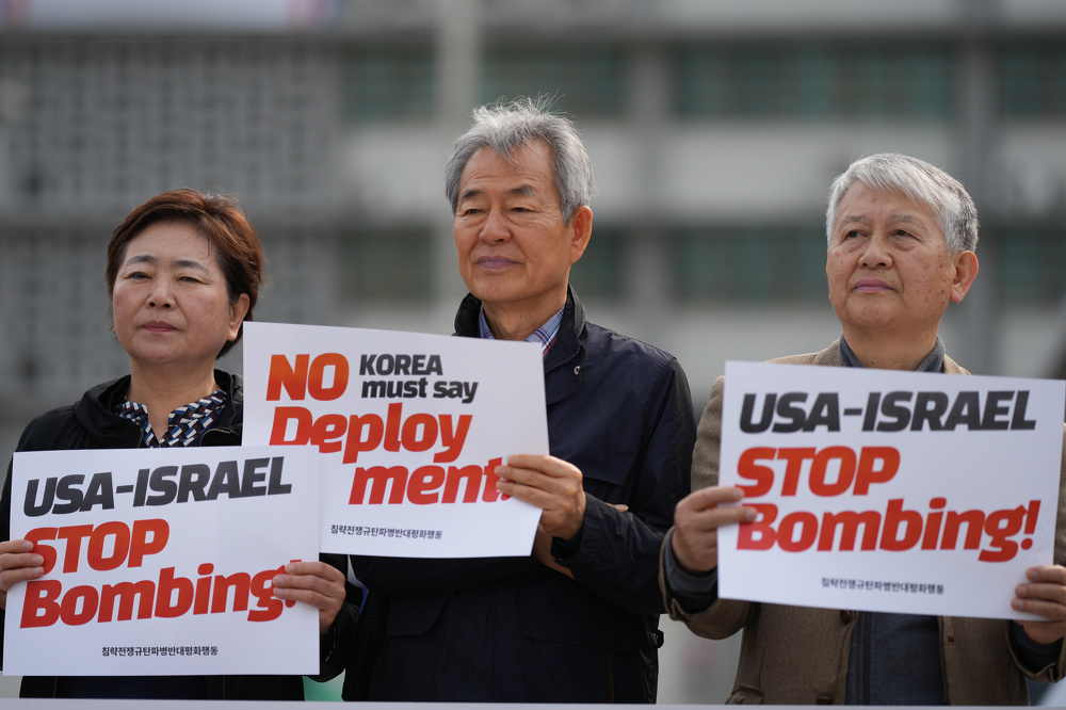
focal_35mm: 135
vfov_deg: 10.2
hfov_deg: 15.2
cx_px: 533
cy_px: 355
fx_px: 3996
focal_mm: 135
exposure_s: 1/3200
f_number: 1.8
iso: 100
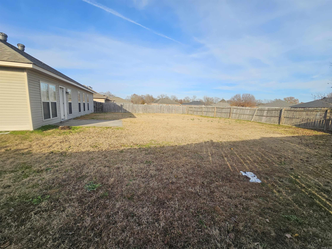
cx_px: 166
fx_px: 125
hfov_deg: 106.2
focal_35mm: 13
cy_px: 124
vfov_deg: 89.9
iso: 50
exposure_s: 1/1248
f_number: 2.2
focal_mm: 2.2
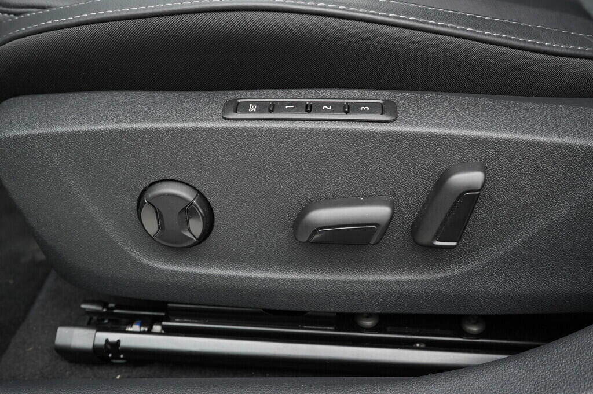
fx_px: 593
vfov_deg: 36.8
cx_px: 296
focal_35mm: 36
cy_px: 197
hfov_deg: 53.2
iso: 1000
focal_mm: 24
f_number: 5.6
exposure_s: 1/50
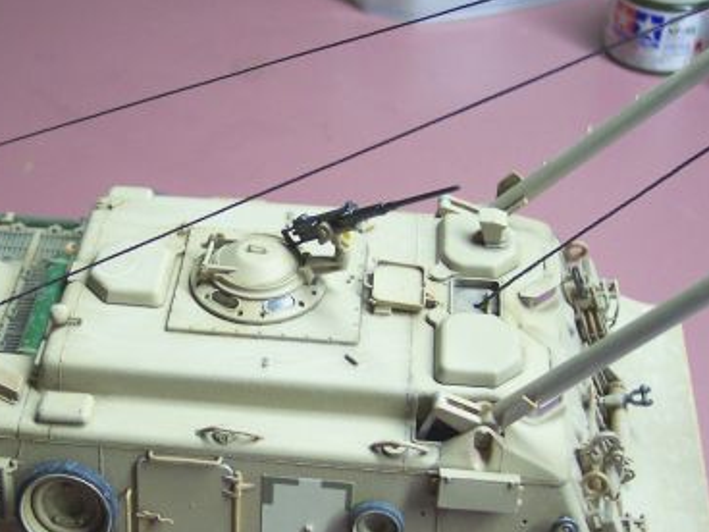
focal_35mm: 66
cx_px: 189
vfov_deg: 22.2
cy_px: 361
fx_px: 1352
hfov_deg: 29.0
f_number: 2.8
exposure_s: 1/30
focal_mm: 8
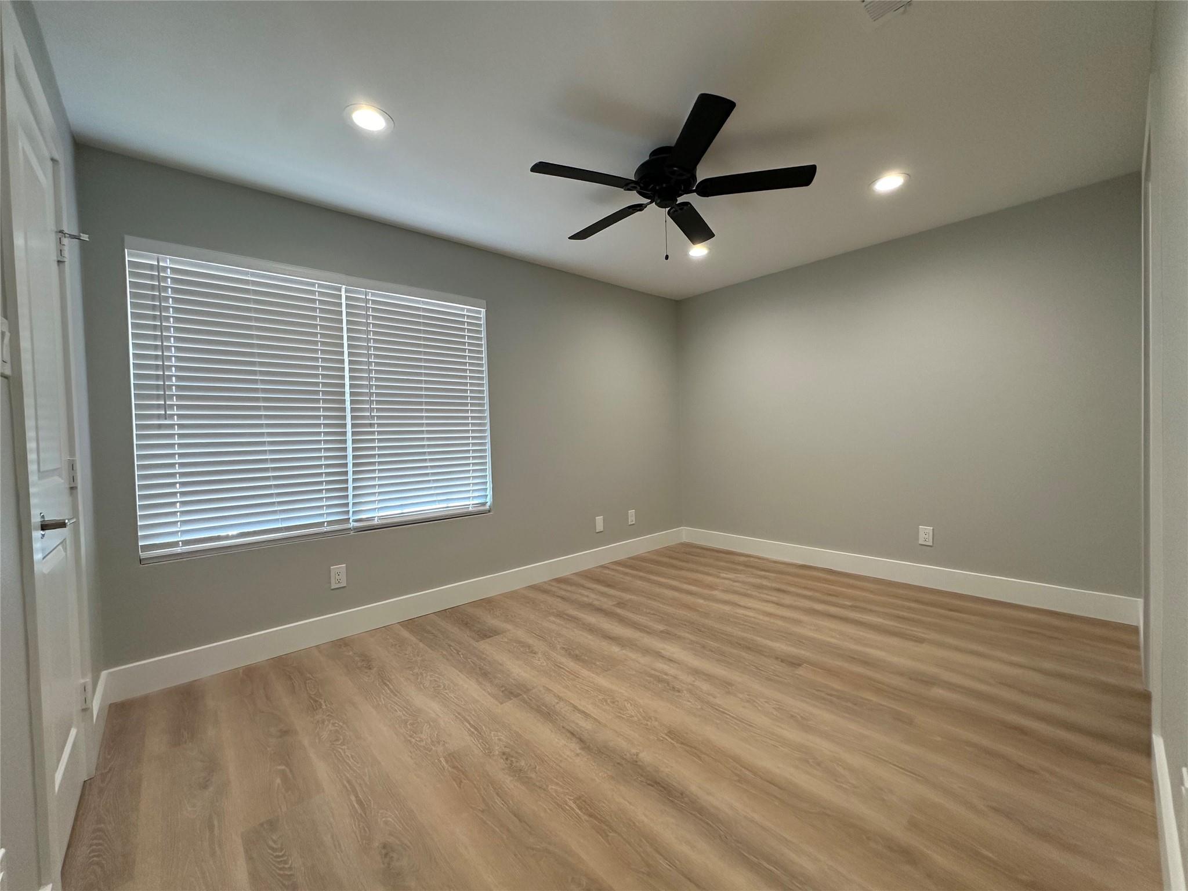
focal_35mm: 14
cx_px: 594
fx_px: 480
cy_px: 446
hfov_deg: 102.1
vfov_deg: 85.7
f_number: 2.2
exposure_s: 1/120
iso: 160
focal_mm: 2.22
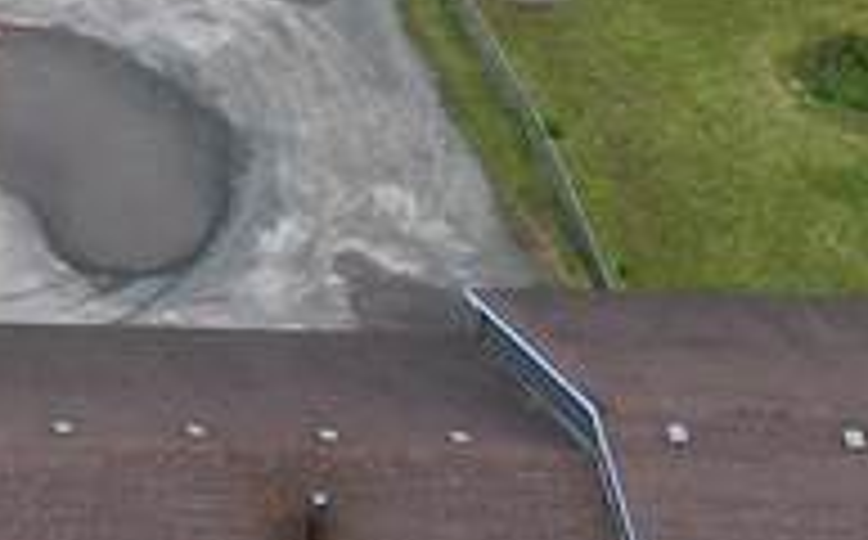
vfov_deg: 7.4
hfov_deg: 11.3
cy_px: -612
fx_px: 3992
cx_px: -814
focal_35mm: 169
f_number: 1.7
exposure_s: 1/2500
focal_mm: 6.72
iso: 140
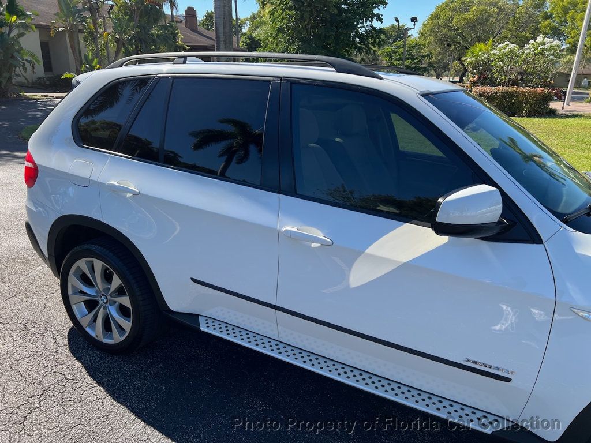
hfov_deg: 67.3
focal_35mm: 26
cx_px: 296
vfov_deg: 53.1
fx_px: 444
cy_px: 222
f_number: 1.5
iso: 50
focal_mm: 5.7
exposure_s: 1/1412
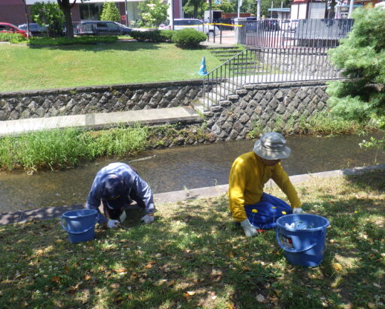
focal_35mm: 30
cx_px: 178
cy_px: 157
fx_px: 342
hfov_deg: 58.7
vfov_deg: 48.5
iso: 125
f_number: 4.2
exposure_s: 1/320
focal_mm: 5
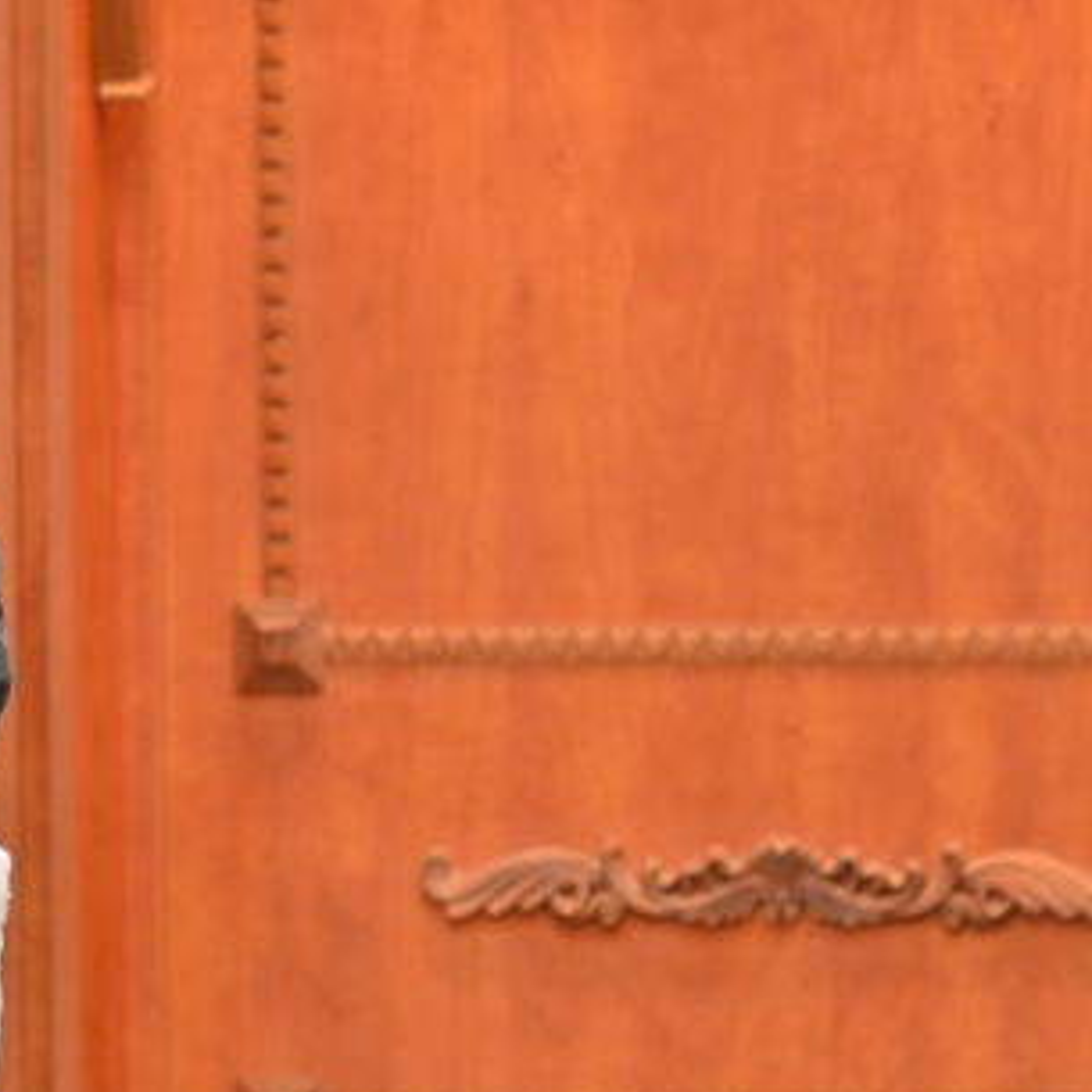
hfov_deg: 2.0
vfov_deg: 2.0
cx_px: -394
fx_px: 30587
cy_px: 530
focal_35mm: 857
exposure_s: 1/200
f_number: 2.8
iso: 320
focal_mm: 200
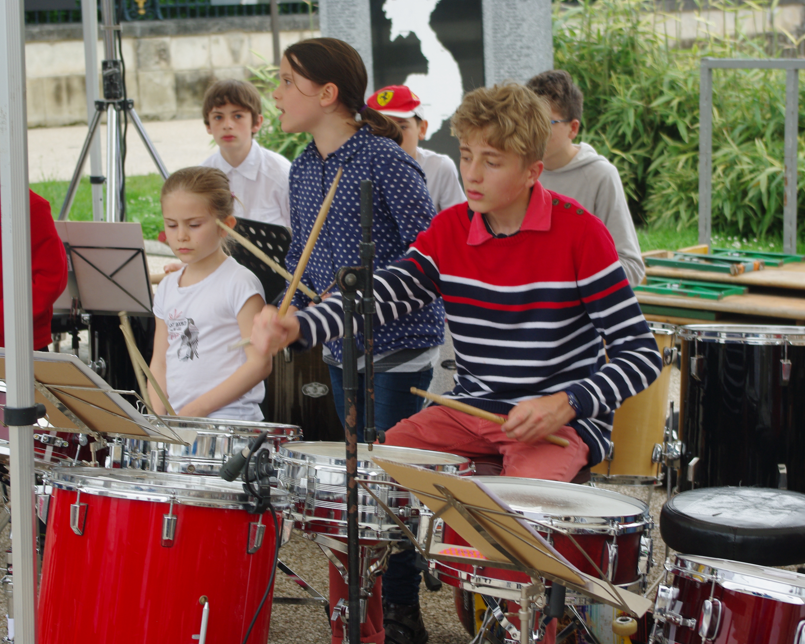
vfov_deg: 18.9
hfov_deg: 23.6
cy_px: 322
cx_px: 424
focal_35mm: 81
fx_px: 1930
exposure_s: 1/60
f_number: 5.6
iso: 200
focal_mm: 47.5
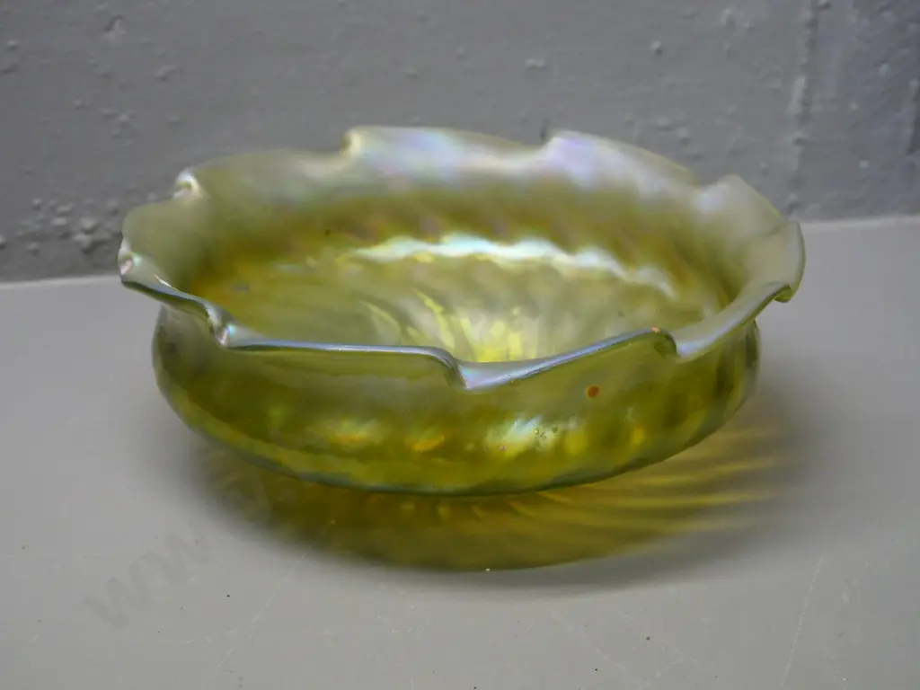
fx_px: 1860
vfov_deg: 21.0
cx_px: 460
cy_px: 345
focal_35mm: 70
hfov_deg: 27.8
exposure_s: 1/200
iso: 3200
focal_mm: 35
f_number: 5.2
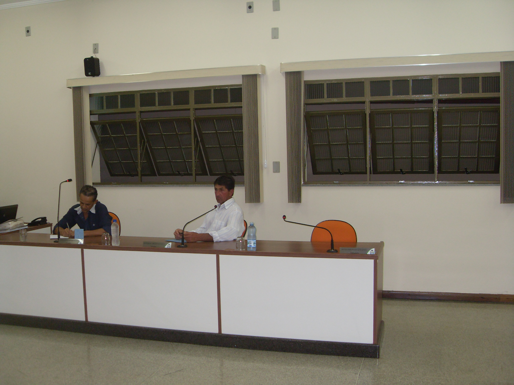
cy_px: 192
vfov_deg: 38.7
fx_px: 549
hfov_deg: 50.1
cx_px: 257
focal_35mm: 37
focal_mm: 6.3
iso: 100
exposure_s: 1/45
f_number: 2.8
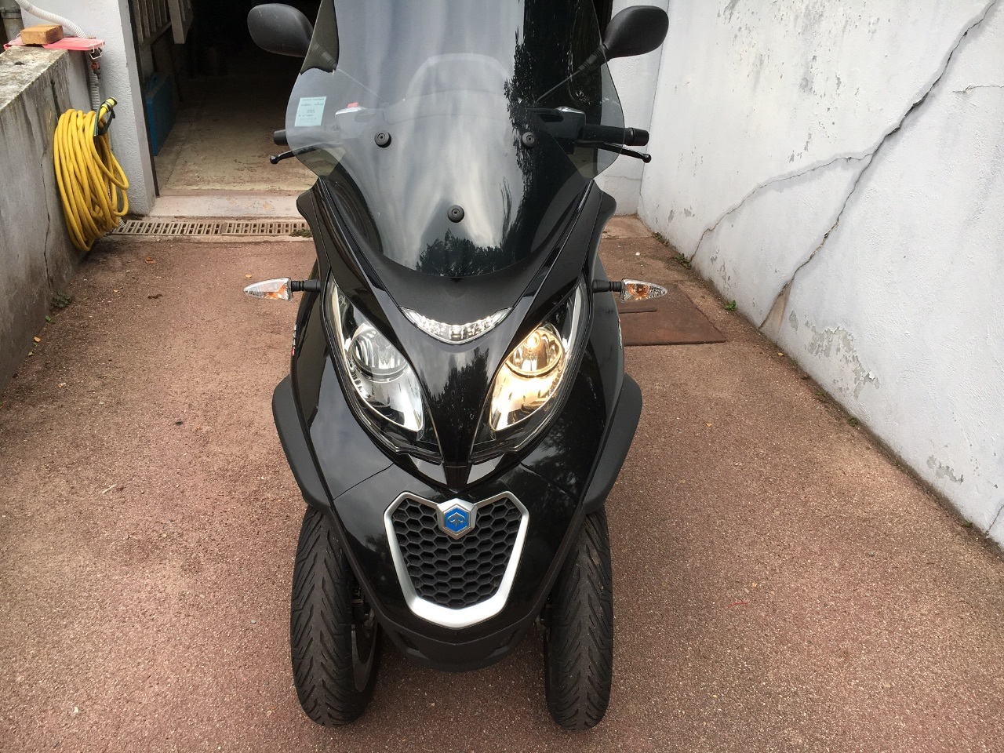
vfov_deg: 48.2
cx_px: 502
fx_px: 841
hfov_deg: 61.7
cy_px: 376
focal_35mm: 29
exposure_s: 1/452
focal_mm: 4.15
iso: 25
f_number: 2.2
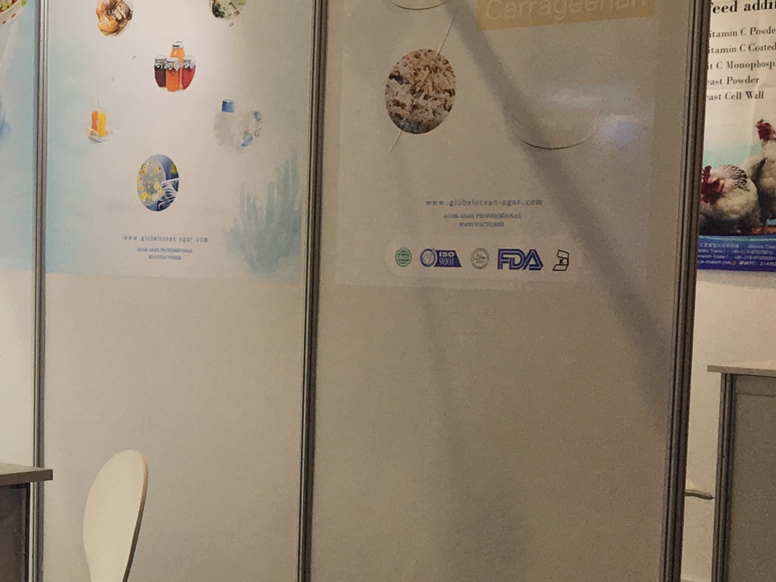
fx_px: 2017
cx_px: -257
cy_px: 397
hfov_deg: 19.9
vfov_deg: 16.4
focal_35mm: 90
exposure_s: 1/100
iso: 32
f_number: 2.2
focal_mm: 4.15
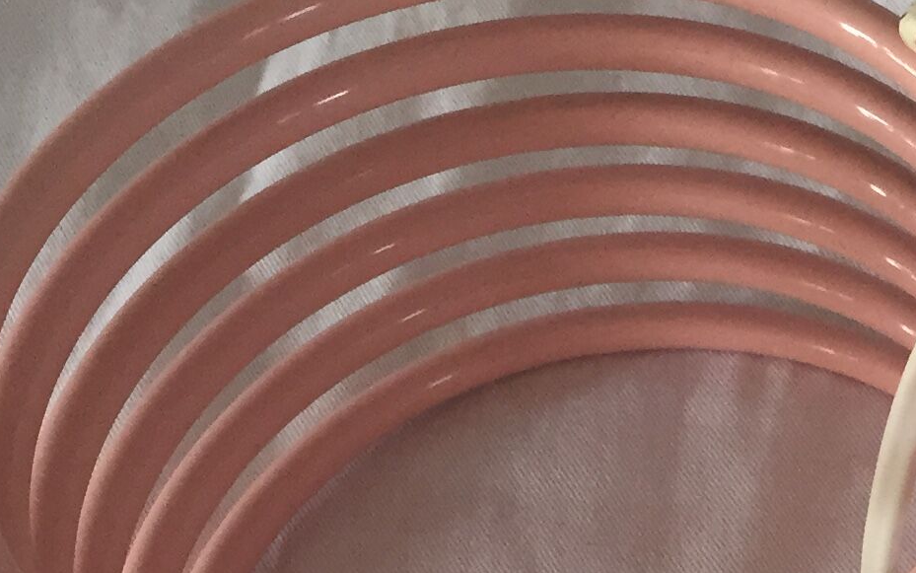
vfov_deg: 11.9
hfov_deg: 18.3
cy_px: 678
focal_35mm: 108
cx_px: 1084
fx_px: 2697
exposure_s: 1/33
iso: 64
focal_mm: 4.15
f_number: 2.2
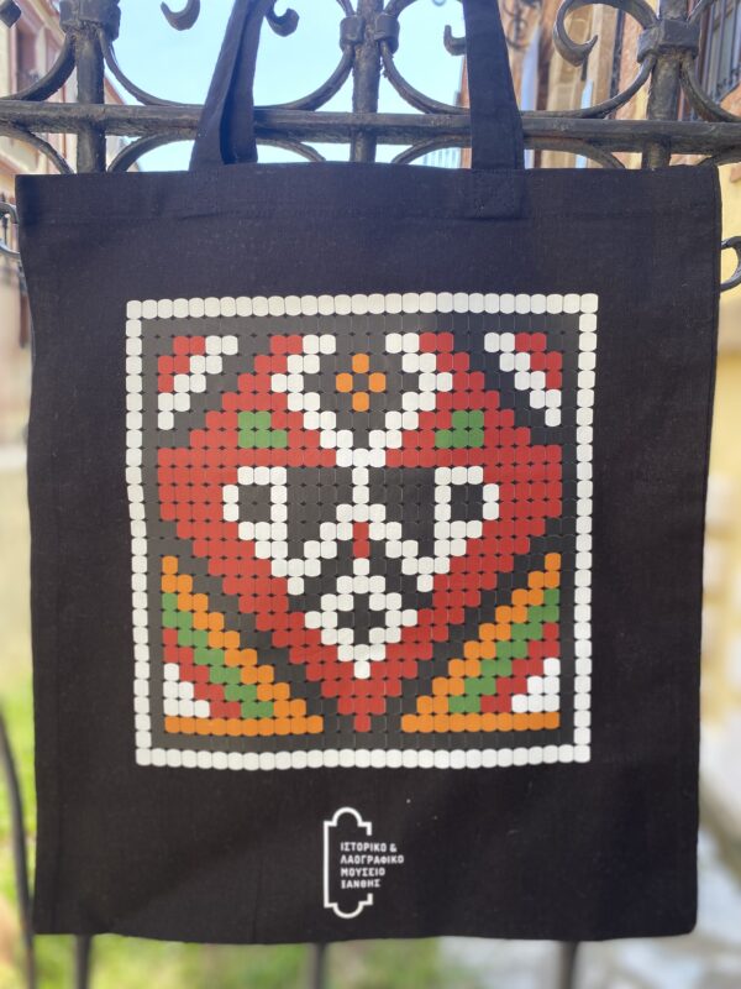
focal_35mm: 26
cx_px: 370
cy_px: 494
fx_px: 742
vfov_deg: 67.3
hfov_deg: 53.1
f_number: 1.8
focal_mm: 4.25
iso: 32
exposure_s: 1/349
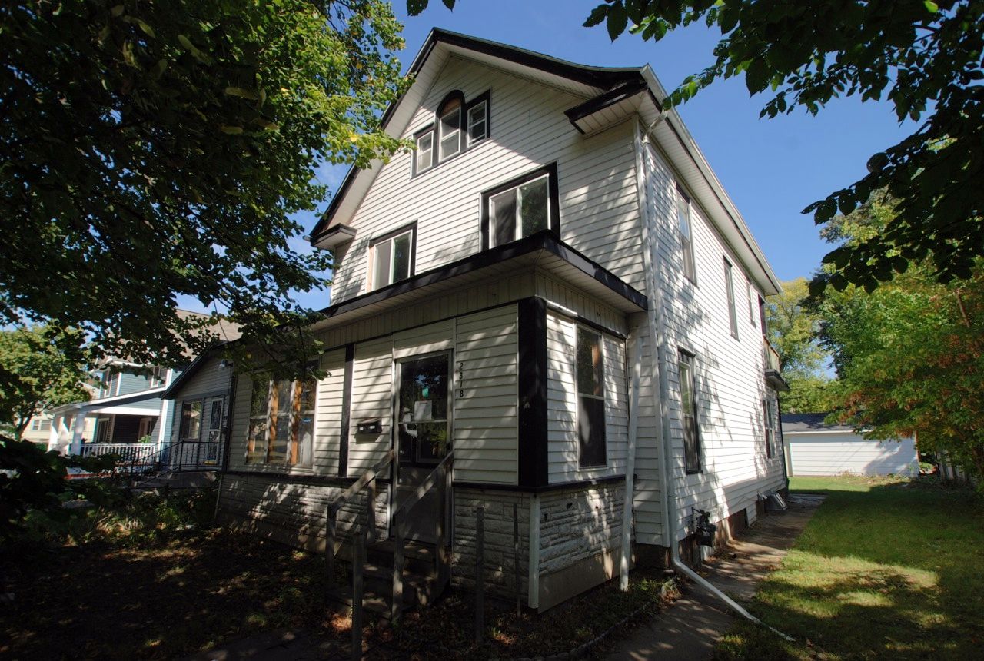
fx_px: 452
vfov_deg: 72.4
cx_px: 492
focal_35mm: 16
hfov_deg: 94.8
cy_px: 330
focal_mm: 11
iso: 100
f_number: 7.1
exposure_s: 1/200
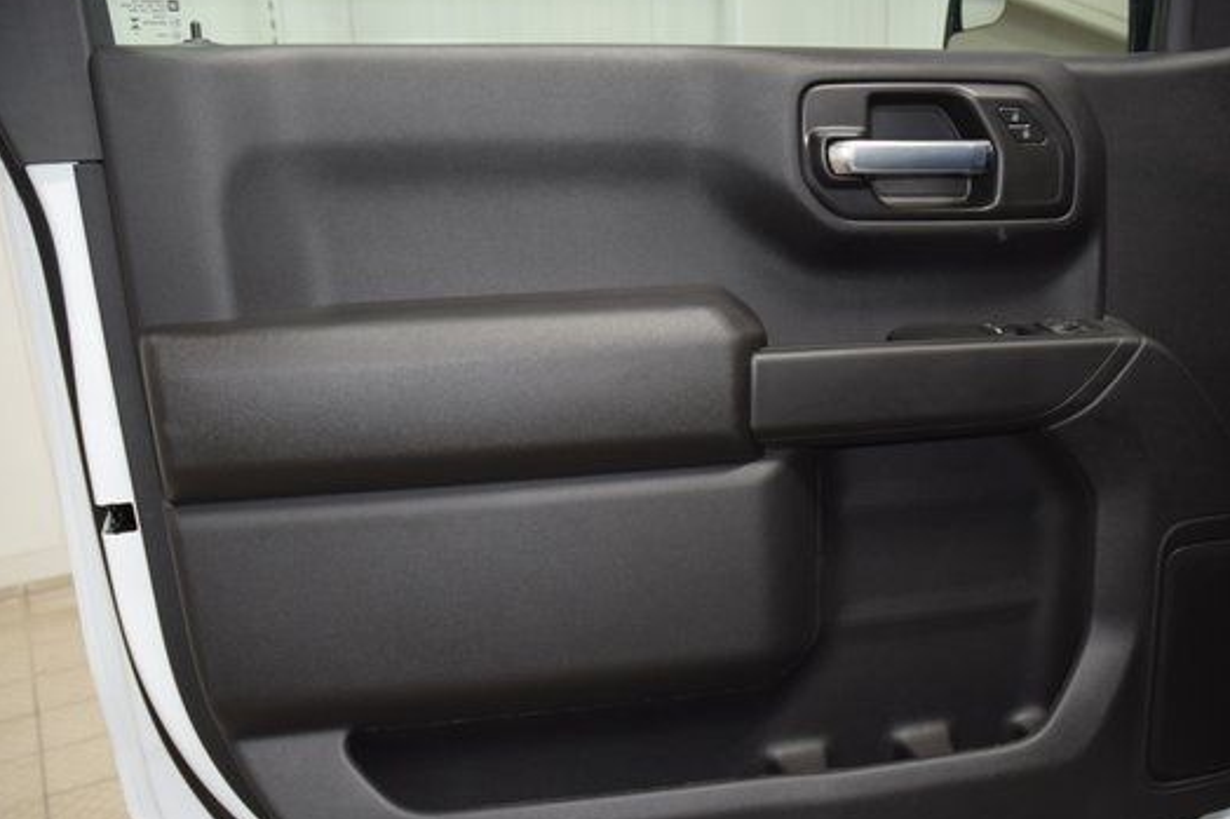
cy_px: 471
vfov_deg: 39.8
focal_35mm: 33
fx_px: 1127
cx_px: 669
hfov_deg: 57.2
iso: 900
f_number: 3.5
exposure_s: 1/60
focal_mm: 18
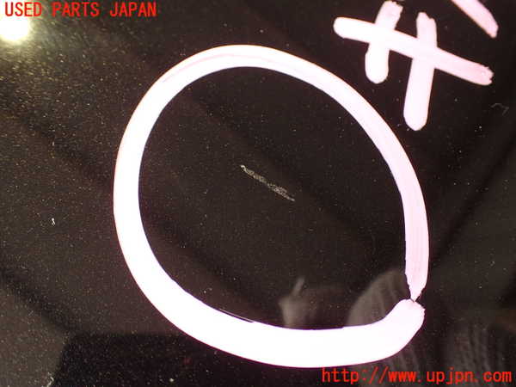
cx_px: 258
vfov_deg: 39.7
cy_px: 194
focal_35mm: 36
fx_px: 537
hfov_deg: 51.4
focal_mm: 6.37
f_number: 2.5
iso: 200
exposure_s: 1/40
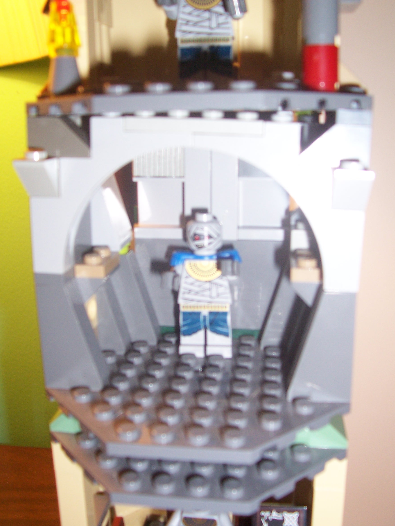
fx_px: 563
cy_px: 263
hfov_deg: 38.7
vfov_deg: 50.1
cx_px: 205
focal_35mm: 37
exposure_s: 1/60
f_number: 2.7
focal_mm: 5.6
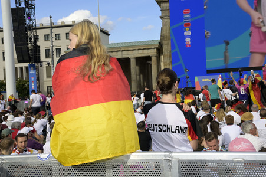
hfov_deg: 41.1
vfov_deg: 28.0
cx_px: 133
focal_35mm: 48
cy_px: 88
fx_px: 354
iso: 640
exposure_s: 1/250
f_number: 16
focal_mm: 48
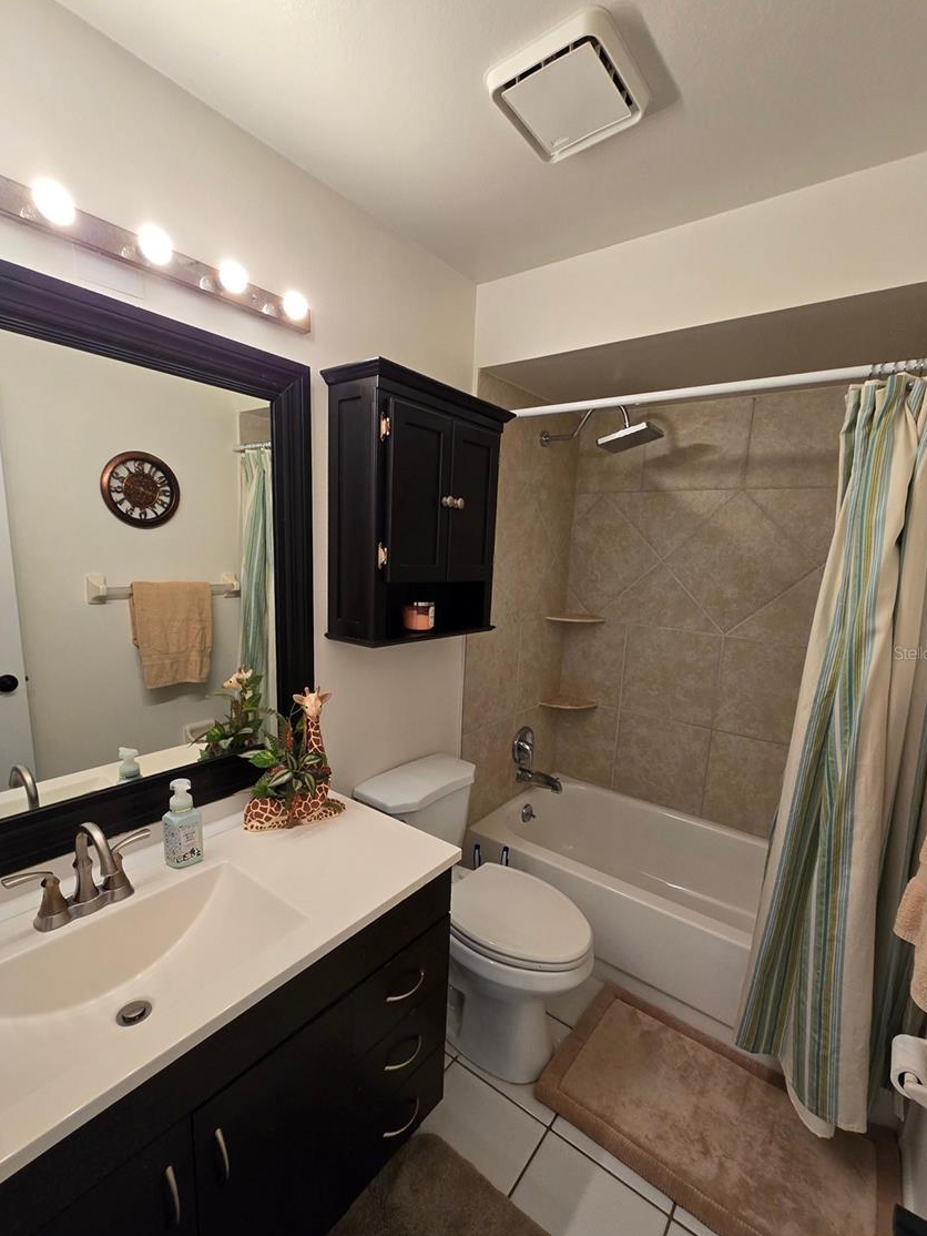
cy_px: 652
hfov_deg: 85.7
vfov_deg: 101.9
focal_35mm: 14
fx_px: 500
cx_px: 473
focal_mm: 2.2
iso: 160
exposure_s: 1/56
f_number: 2.2
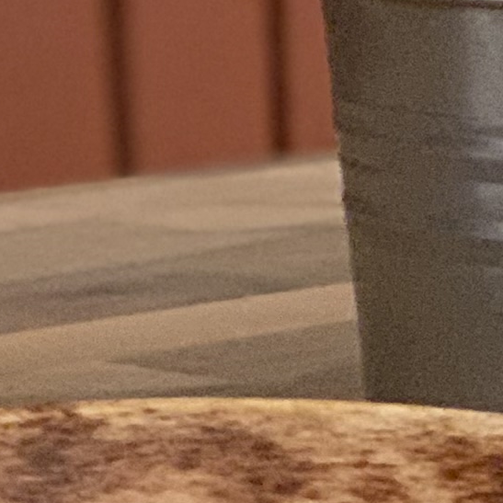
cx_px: -755
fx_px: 5573
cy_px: -311
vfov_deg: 5.1
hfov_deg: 5.0
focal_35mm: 339
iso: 400
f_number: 2.4
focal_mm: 6
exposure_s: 1/50
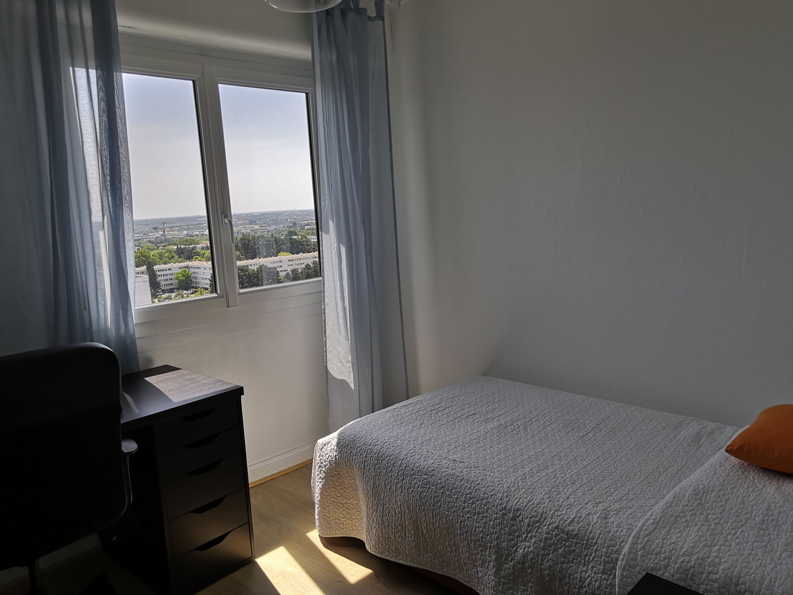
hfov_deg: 65.3
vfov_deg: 51.4
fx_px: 619
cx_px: 396
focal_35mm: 27
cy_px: 298
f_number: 1.8
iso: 50
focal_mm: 3.95
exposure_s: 1/562
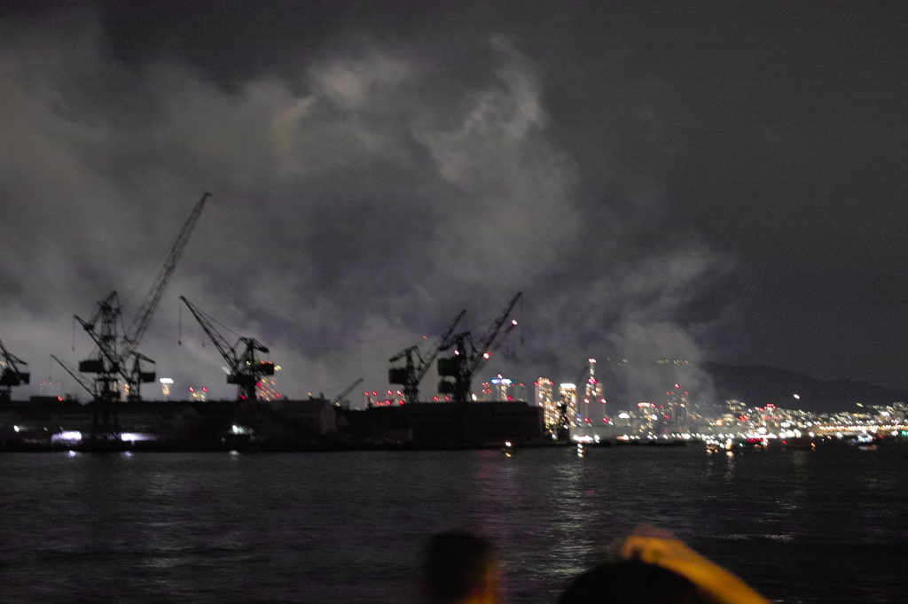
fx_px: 1034
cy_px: 302
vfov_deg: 32.6
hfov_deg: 47.4
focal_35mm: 41
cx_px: 454
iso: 800
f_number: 2.8
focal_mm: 24.2
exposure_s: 1/1.25
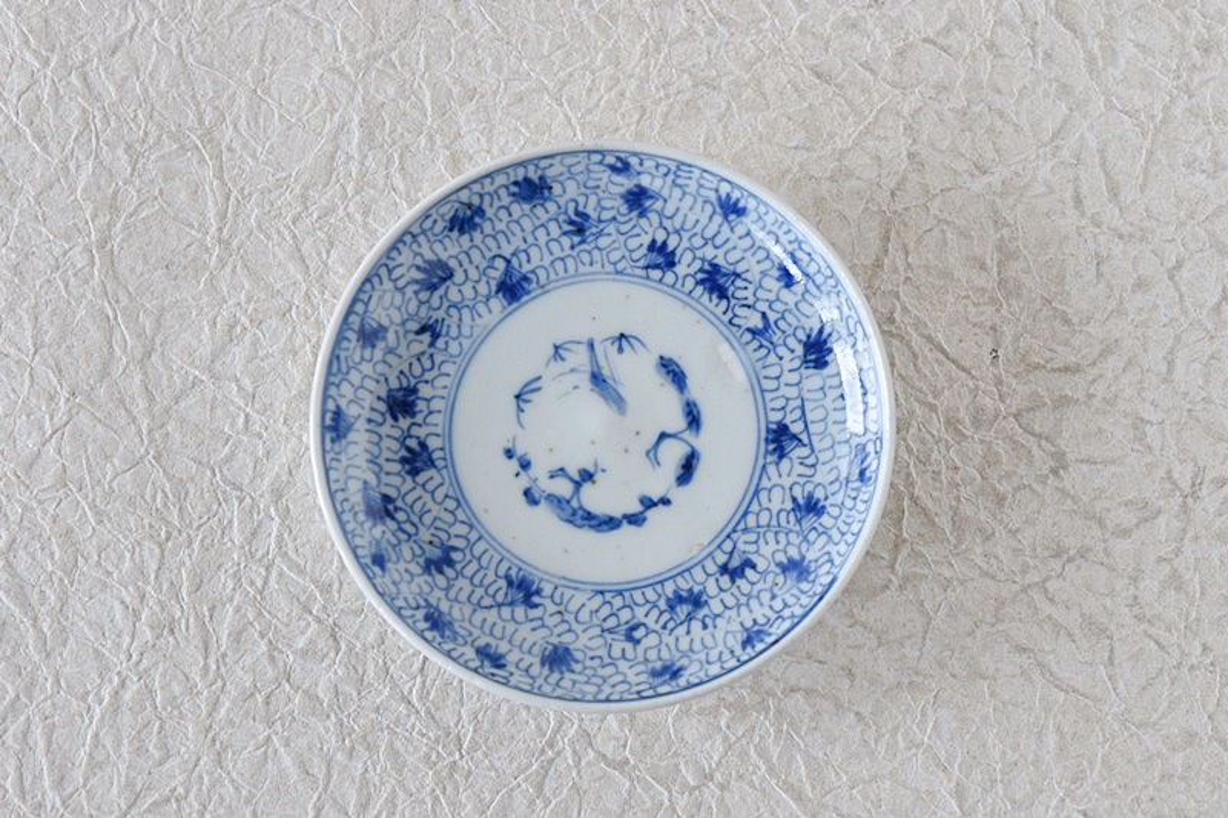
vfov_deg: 16.5
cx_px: 614
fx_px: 2813
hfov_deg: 24.6
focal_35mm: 82
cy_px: 409
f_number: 5.6
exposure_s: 1/13
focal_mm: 55
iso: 400
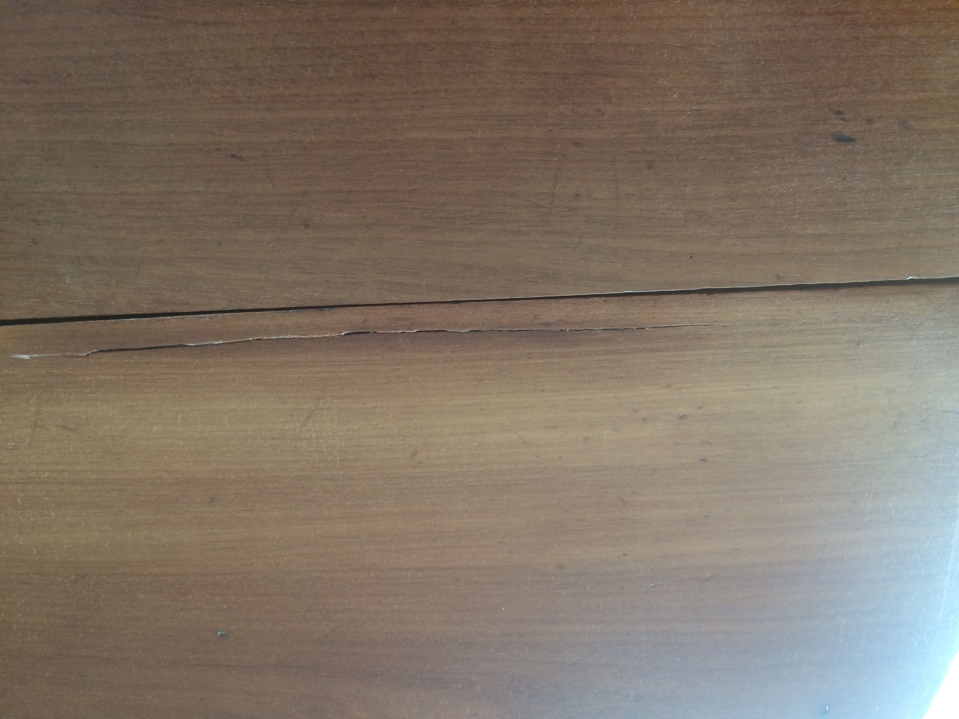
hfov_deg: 61.7
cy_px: 360
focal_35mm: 29
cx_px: 480
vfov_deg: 48.2
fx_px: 803
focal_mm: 4.15
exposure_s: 1/33
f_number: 2.2
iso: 125
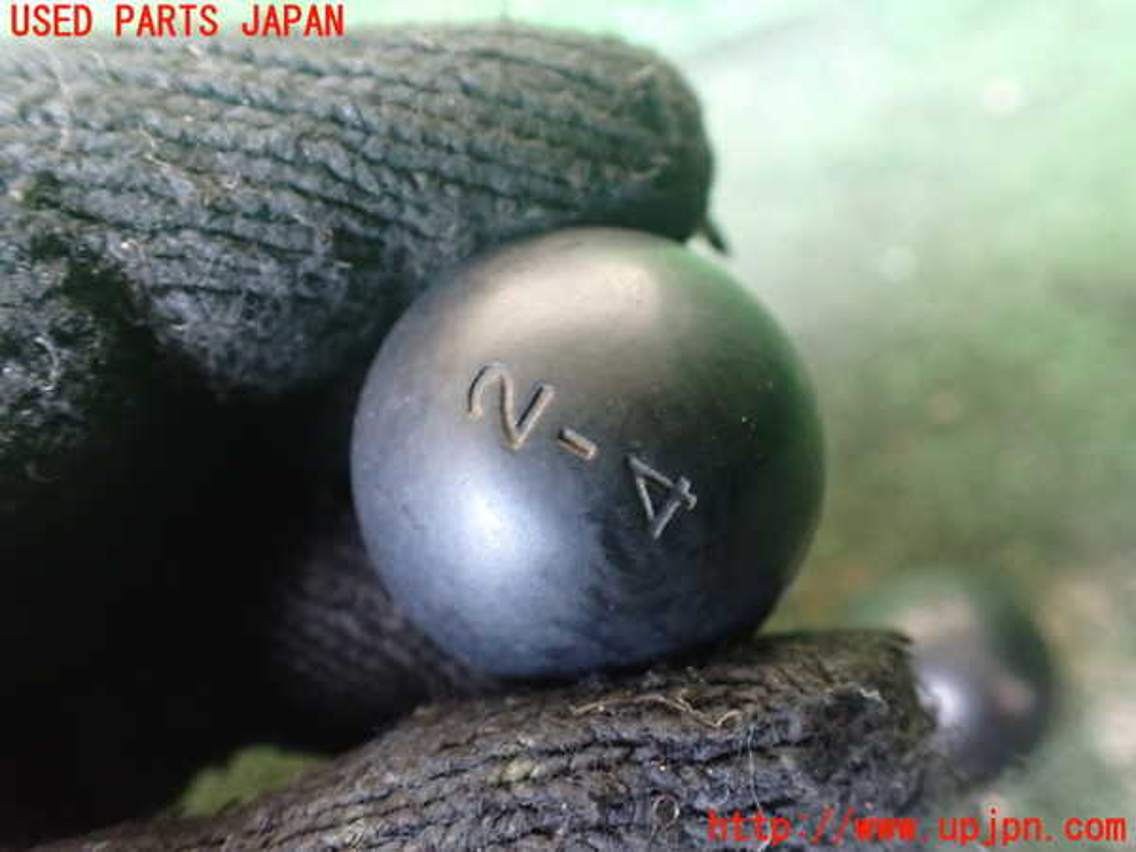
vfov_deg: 46.8
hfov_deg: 60.0
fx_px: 985
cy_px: 426
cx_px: 568
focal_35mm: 30
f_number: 2.3
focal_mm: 5.4
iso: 1000
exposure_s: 1/30
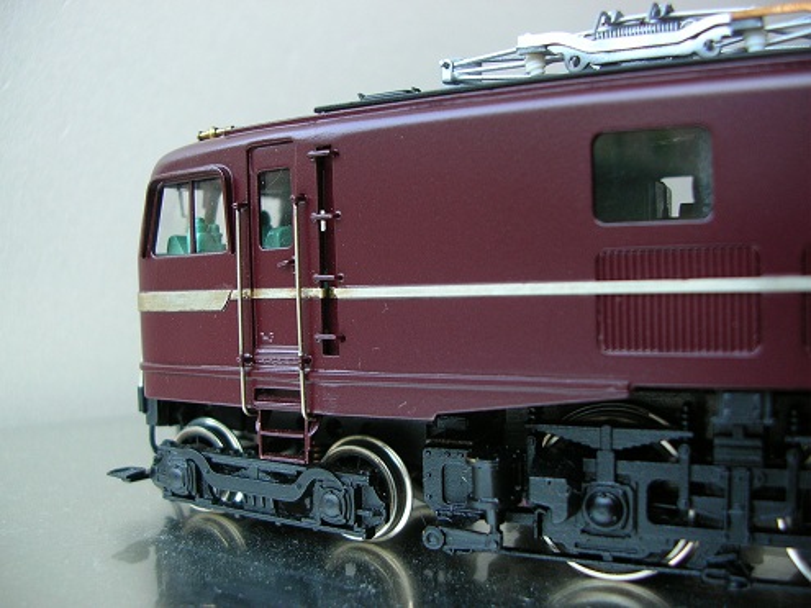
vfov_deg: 40.7
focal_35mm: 35
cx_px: 406
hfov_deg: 52.6
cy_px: 304
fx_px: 820
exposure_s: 1/14.1
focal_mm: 5.8
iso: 50
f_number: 2.8
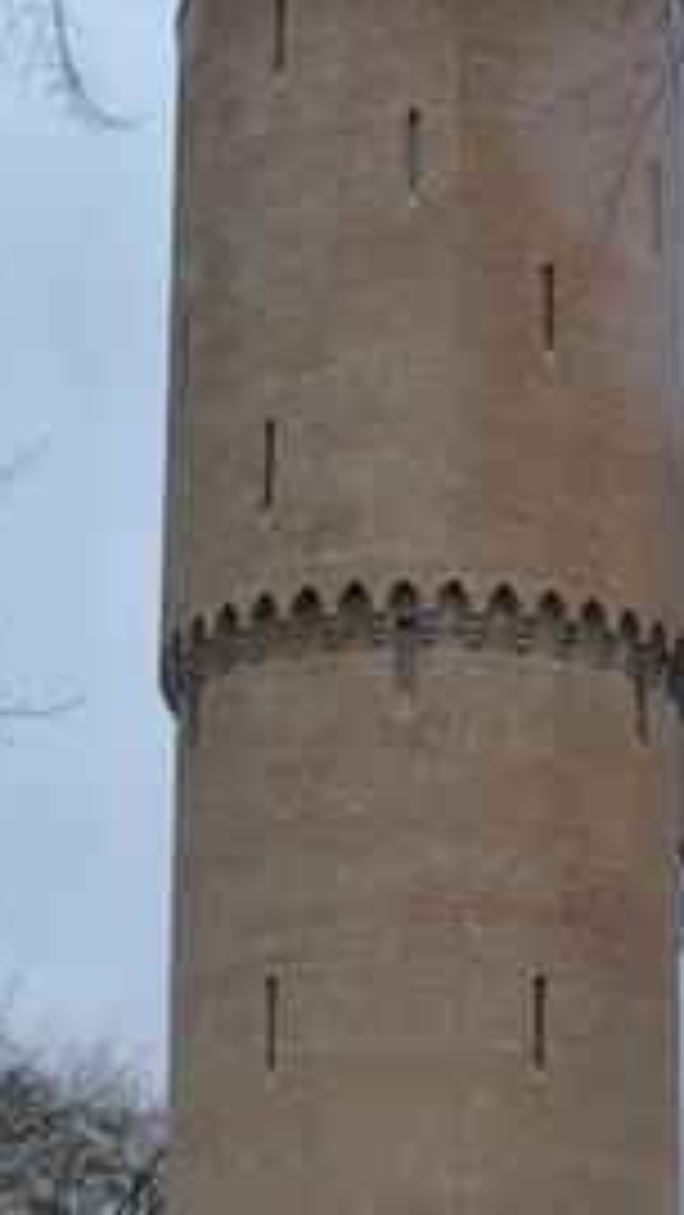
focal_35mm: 97
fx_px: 3126
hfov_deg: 12.5
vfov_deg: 21.8
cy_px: 909
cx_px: 486
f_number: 3.1
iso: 125
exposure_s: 1/60
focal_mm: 7.3
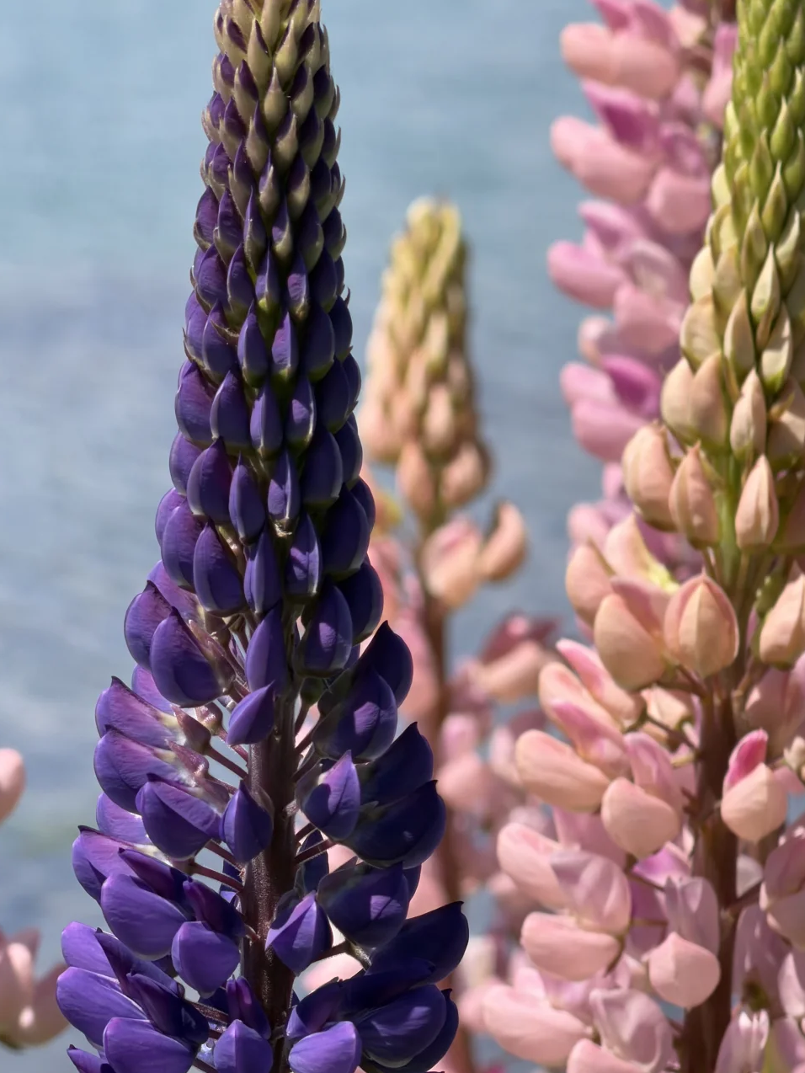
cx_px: 424
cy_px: 492
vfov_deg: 8.8
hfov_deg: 6.6
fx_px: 7005
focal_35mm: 226
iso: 32
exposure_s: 1/631
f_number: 2.8
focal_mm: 16.89
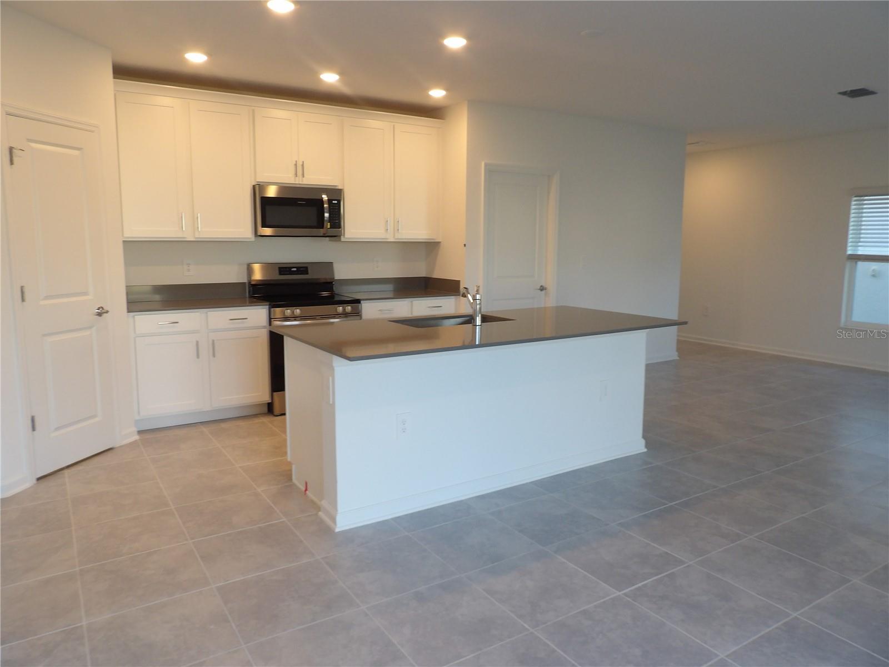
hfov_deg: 71.6
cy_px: 334
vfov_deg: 56.8
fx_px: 616
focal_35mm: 24
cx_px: 444
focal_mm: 4.3
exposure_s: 1/33
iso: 123
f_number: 3.2
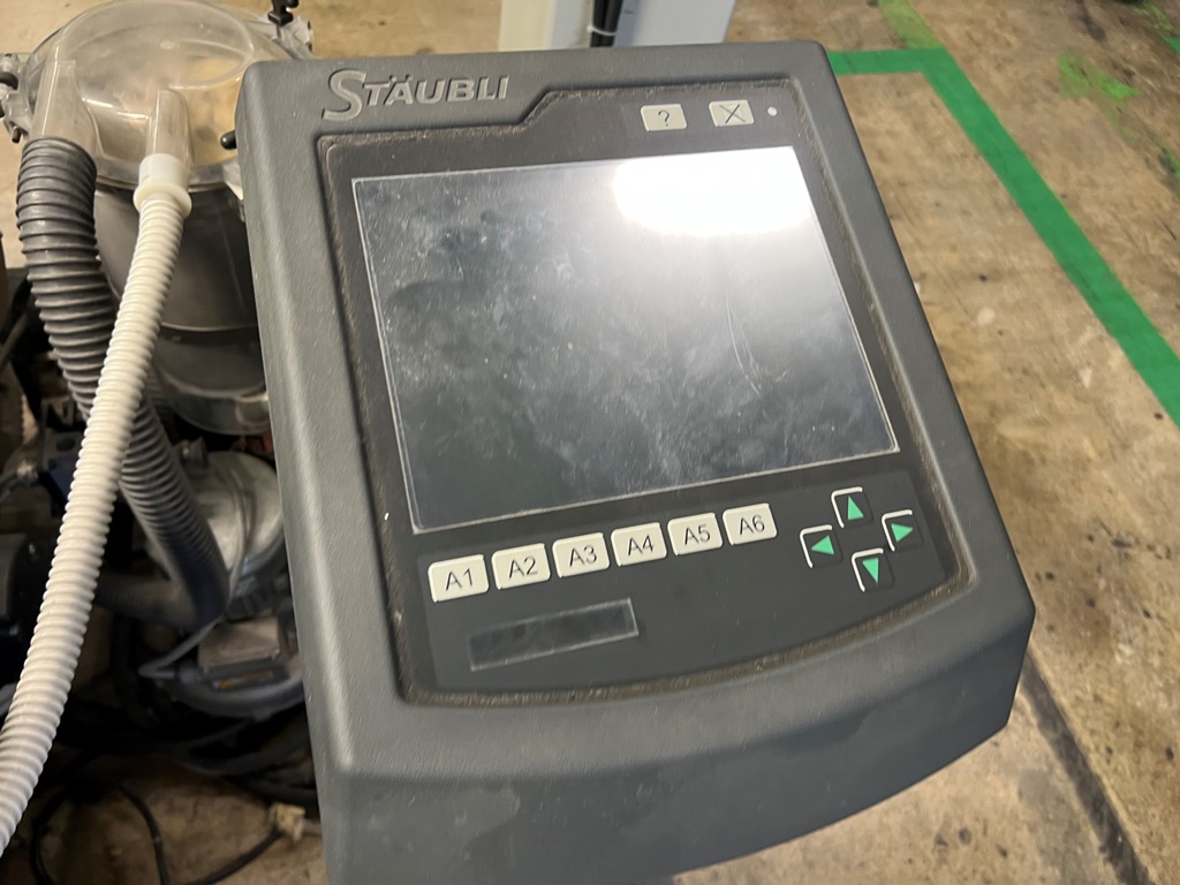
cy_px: 442
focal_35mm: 26
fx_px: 886
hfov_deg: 67.3
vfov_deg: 53.1
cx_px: 590
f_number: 1.5
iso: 100
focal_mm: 5.7
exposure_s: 1/50
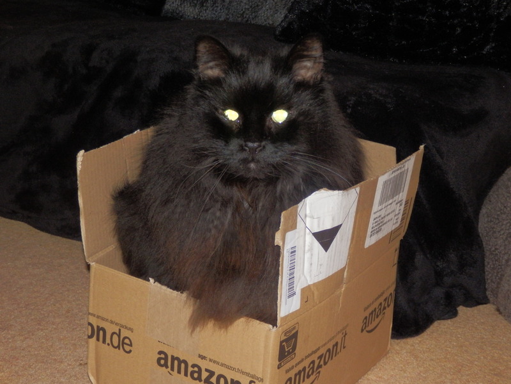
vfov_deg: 24.4
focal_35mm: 60
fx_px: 886
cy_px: 192
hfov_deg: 32.2
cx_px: 256
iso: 400
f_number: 4.2
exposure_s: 1/40
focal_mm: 10.8
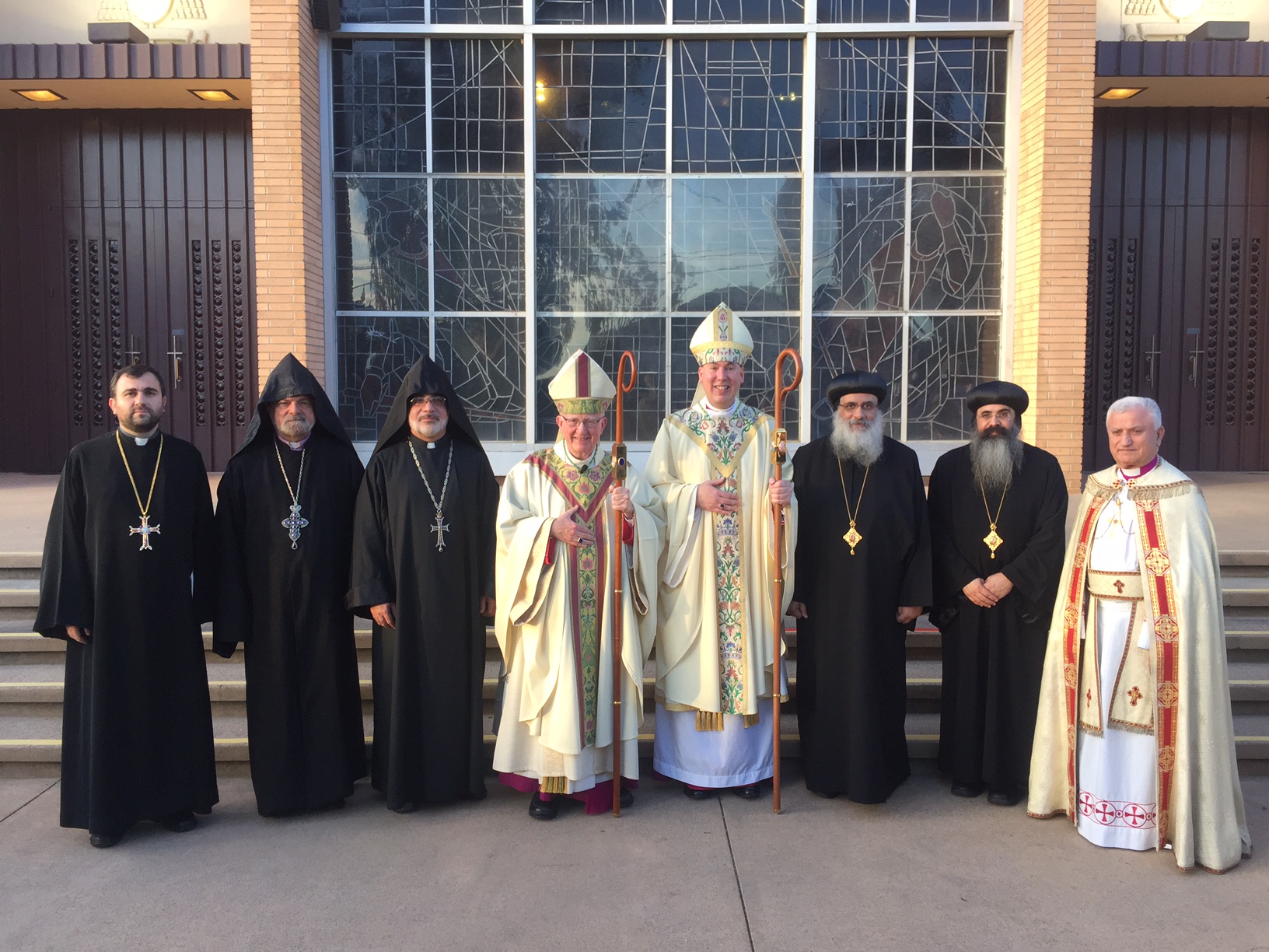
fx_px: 1063
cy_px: 476
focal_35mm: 29
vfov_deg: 48.2
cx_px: 634
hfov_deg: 61.7
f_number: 2.2
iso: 50
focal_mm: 4.15
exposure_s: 1/120
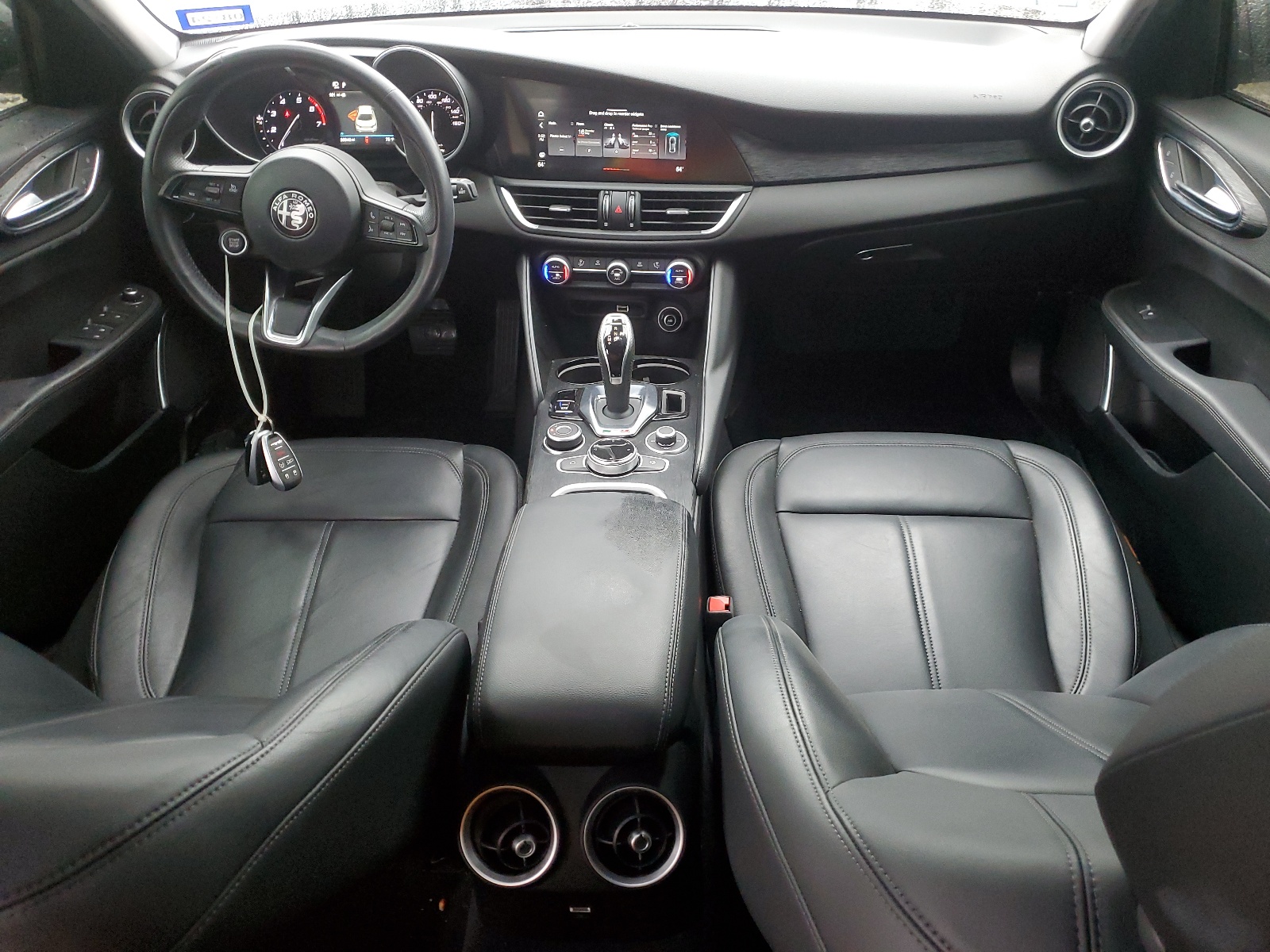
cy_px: 476
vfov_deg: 53.1
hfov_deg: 67.3
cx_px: 635
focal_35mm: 26
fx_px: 954
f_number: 1.5
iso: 258
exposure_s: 1/60.2
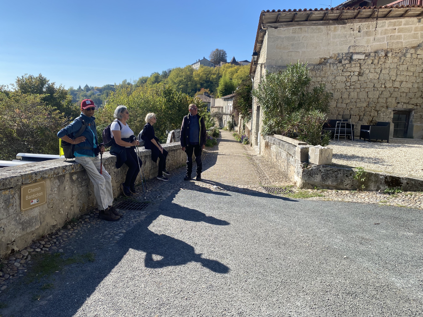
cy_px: 158
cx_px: 212
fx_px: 318
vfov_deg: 53.1
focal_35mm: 26
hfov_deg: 67.3
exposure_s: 1/1808
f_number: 1.8
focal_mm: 4.25
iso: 32
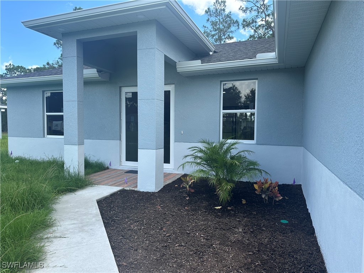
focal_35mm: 24
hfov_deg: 71.6
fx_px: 252
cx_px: 182
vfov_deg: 56.8
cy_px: 136
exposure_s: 1/1131
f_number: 1.78
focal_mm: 6.86
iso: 80
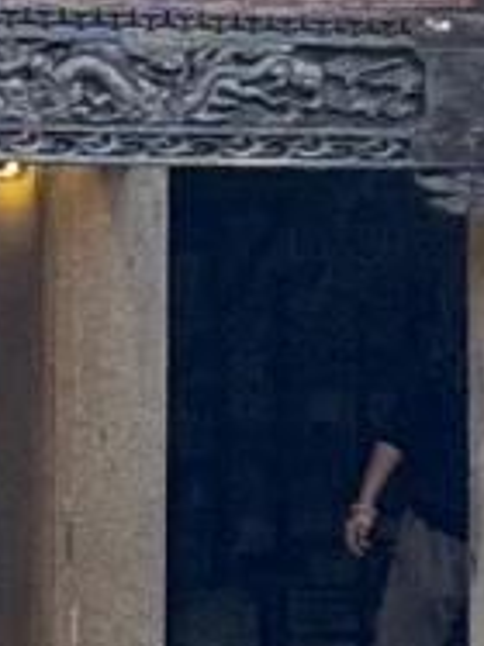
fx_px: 6887
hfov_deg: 3.9
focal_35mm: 369
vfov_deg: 5.4
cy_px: 283
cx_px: 1424
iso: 64
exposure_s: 1/121
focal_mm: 6.76
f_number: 1.78
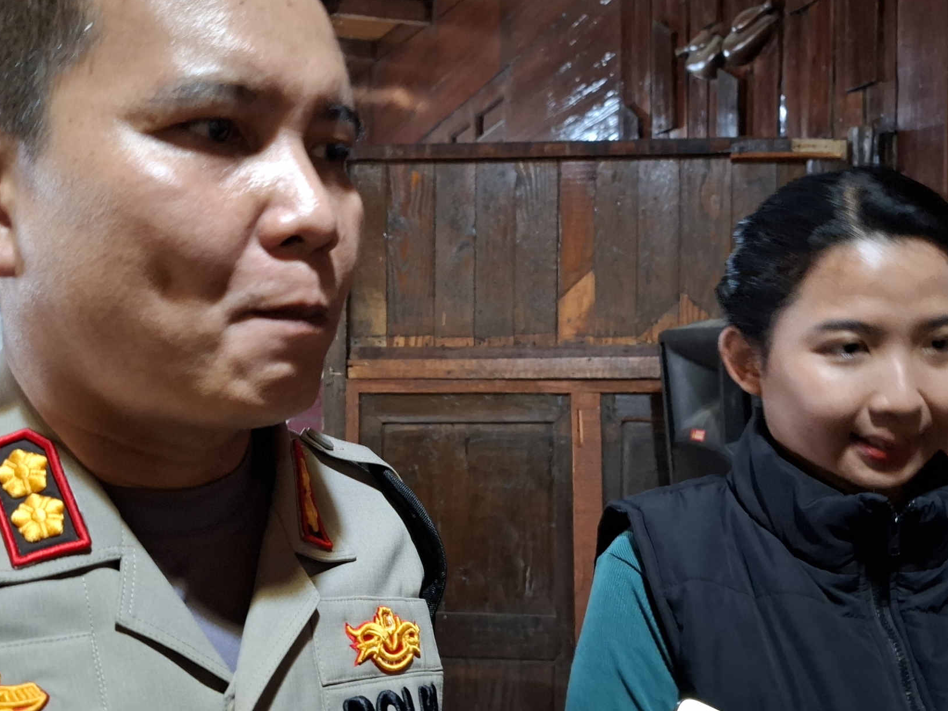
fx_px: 986
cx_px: 428
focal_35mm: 36
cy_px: 405
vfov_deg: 39.6
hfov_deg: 51.3
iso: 1000
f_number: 1.8
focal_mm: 5.54
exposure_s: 1/20
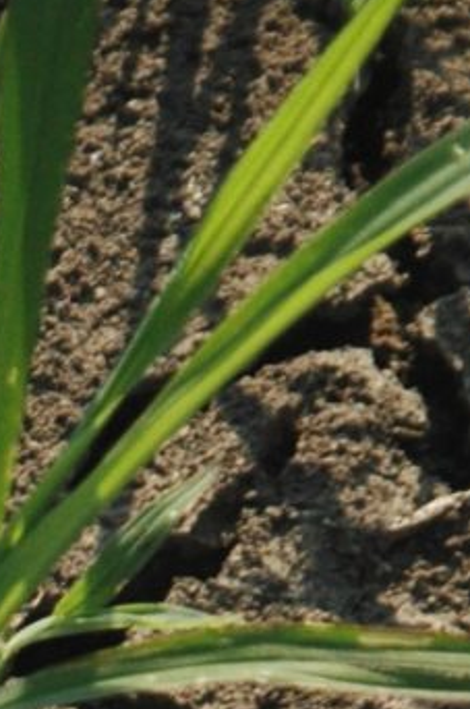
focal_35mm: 989
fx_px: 19426
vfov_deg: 2.1
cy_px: 1279
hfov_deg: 1.4
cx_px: -772
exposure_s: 1/640
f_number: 7.1
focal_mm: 110
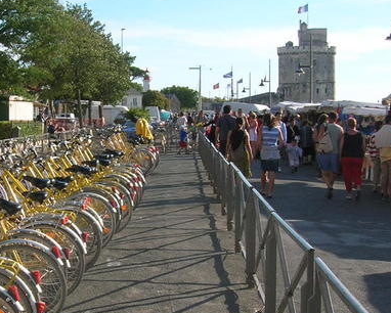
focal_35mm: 66
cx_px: 124
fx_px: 764
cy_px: 203
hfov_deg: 28.5
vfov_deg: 23.1
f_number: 4.9
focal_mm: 5.7
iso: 50
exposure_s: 1/274
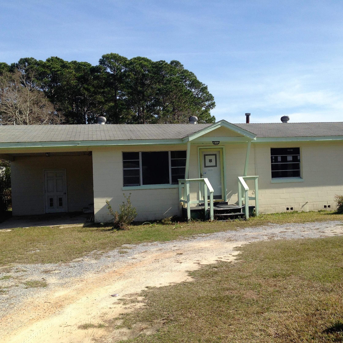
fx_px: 437
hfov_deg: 42.7
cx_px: 198
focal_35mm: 39
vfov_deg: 42.8
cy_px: 172
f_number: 2.4
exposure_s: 1/1642
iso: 50
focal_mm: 4.12
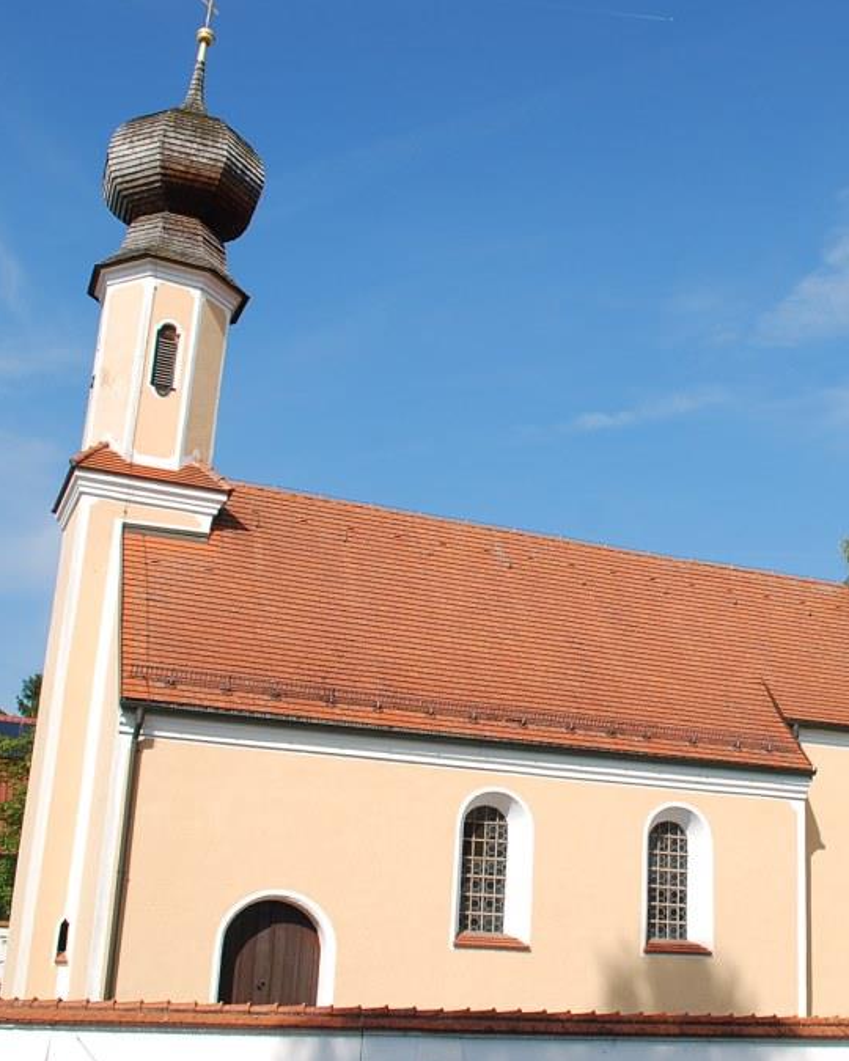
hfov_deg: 31.6
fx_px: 1476
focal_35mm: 47
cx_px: 623
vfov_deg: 39.5
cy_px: 535
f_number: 8
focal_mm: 22
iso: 100
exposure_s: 1/250
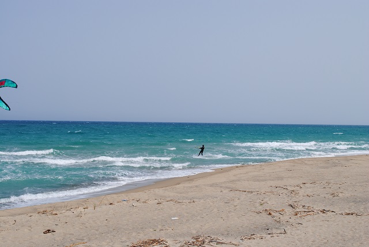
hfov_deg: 37.8
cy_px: 124
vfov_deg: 25.8
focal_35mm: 52
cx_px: 184
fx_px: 539
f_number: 9
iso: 100
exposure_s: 1/320
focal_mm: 35
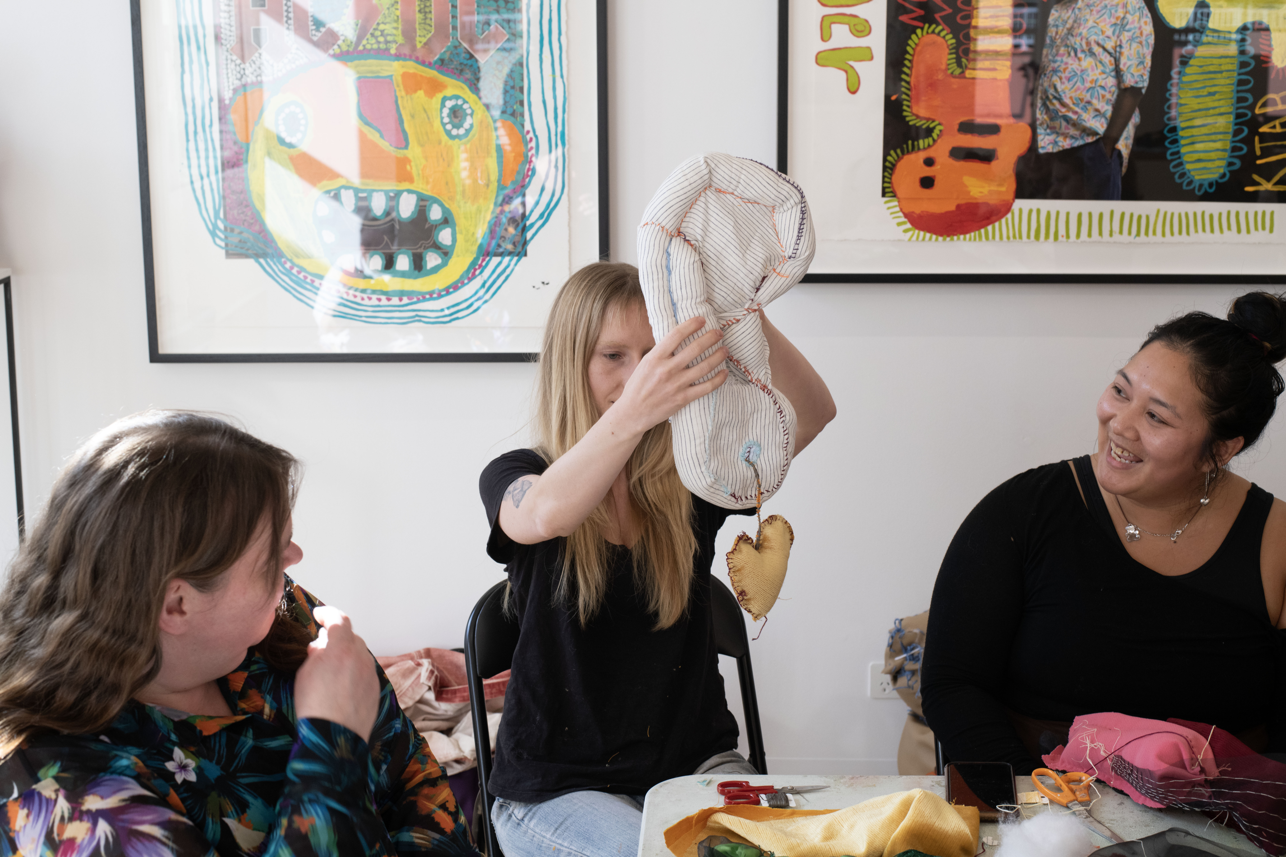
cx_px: 643
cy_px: 428
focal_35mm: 50
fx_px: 1786
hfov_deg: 39.6
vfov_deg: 27.0
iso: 800
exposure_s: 1/160
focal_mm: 50
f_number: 8
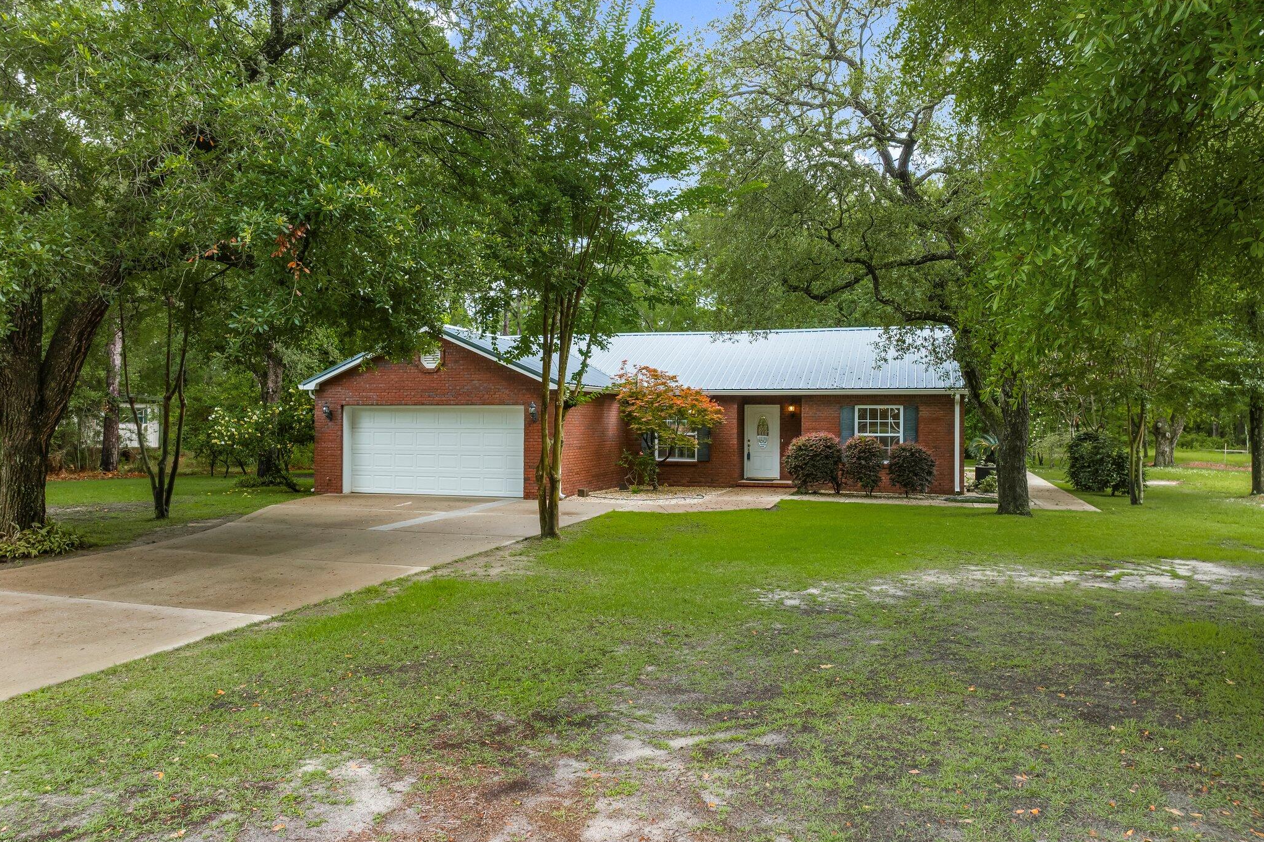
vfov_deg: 51.2
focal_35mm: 25
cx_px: 632
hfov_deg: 71.5
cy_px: 389
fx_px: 878
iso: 200
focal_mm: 12.29
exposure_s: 1/100
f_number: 3.5
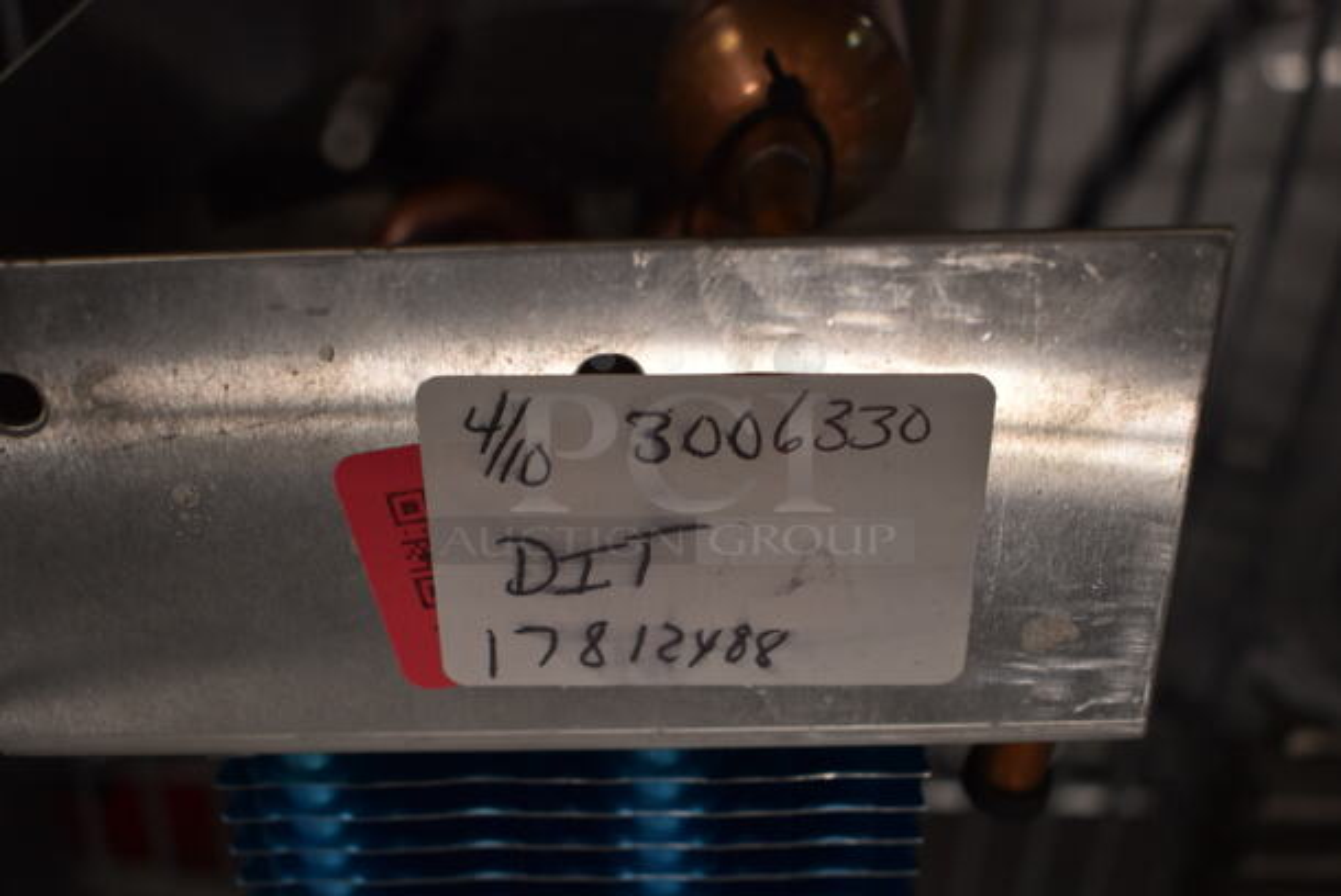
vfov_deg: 32.0
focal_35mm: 42
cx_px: 670
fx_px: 1566
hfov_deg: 46.4
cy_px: 448
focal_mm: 28
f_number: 4.2
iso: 560
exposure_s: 1/125
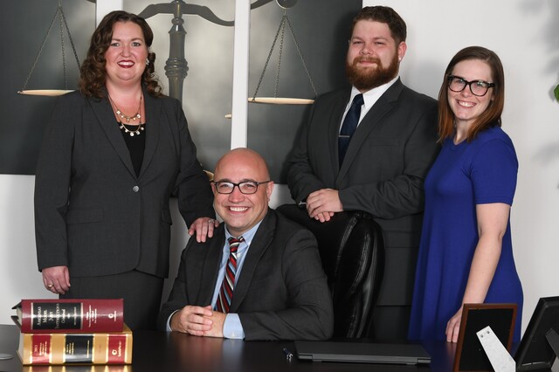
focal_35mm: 57
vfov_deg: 23.8
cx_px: 280
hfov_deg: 35.1
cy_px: 186
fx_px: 885
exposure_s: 1/125
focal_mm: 48
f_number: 5.6
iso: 200
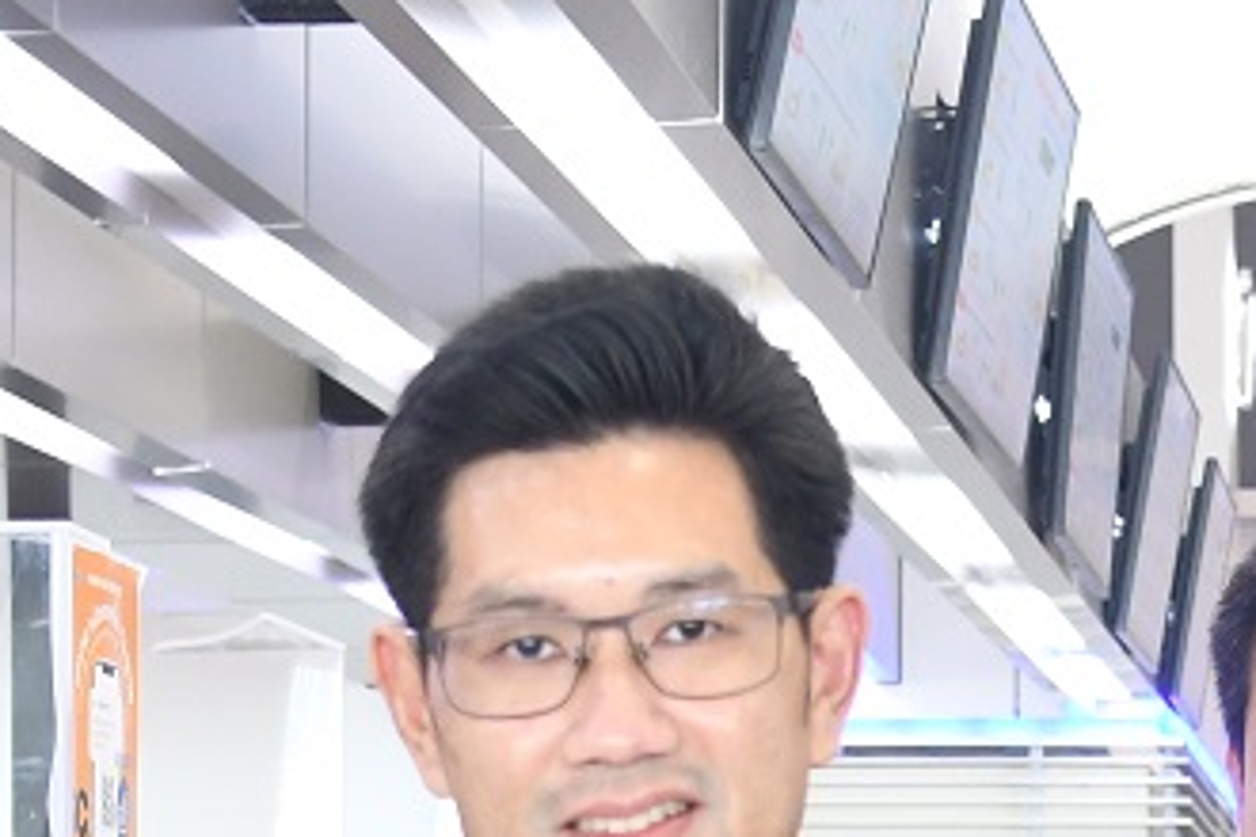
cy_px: 1518
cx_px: 1199
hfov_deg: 13.4
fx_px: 5303
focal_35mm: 152
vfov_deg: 8.7
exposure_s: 1/40
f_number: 4
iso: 1250
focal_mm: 24
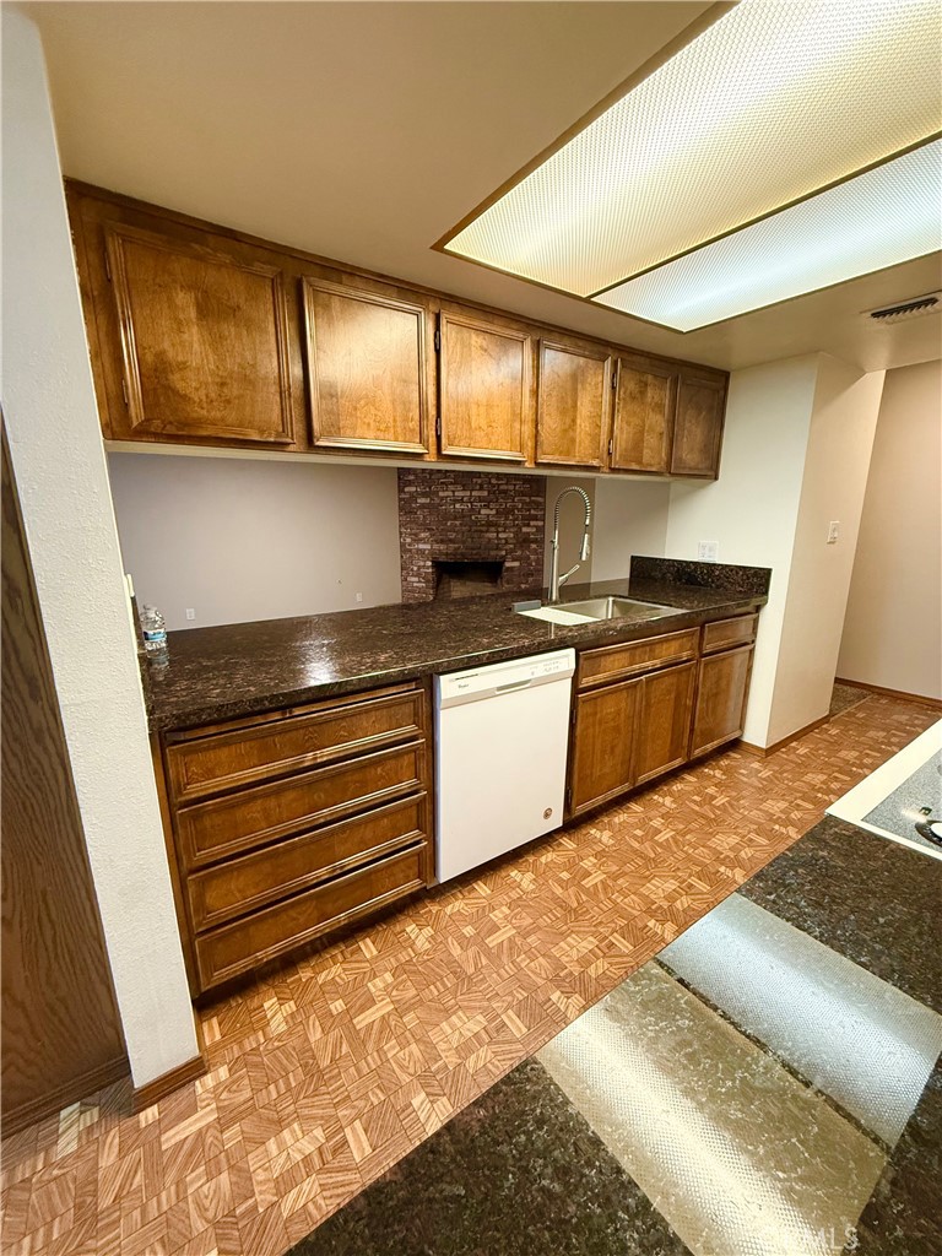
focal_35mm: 14
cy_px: 628
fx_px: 508
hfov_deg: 85.7
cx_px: 471
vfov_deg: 102.1
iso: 500
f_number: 2.2
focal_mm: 2.22
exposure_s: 1/60
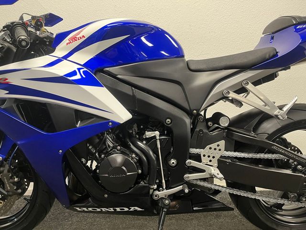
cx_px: 153
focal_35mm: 26
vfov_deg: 53.1
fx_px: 230
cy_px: 115
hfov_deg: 67.3
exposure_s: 1/50
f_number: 1.6
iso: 250
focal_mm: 5.1
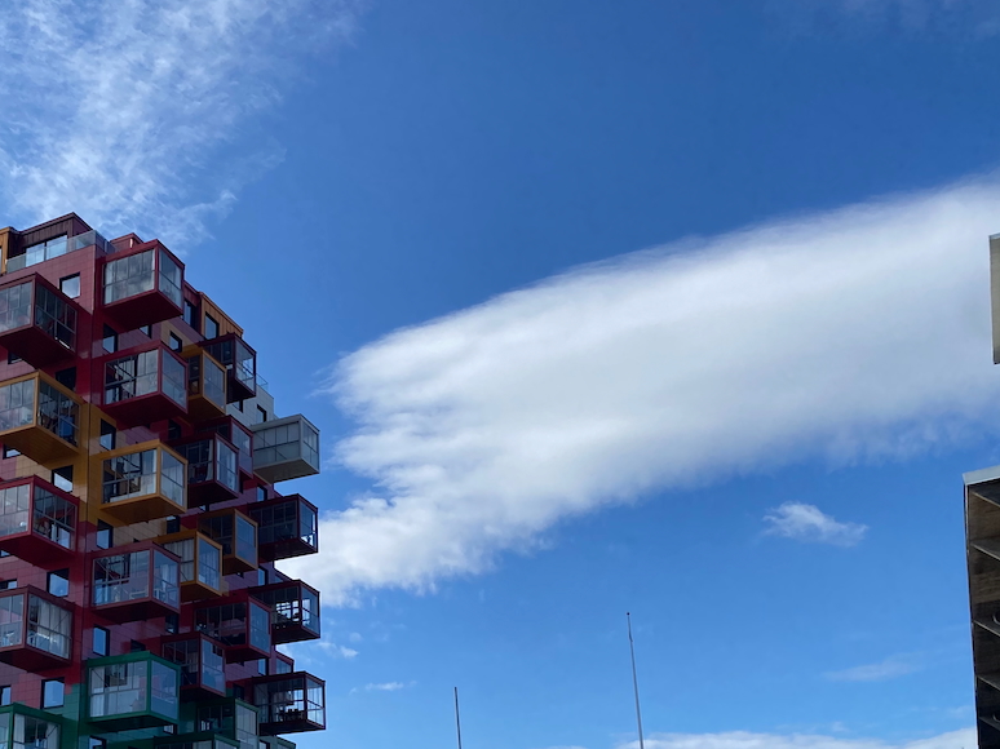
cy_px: 590
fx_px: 1242
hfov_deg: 42.1
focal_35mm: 43
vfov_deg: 32.7
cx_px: 214
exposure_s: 1/3497
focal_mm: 4.25
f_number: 1.8
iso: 32
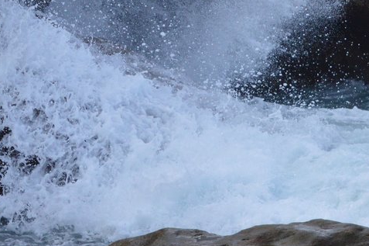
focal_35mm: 277
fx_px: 2833
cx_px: 188
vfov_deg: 4.9
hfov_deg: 7.5
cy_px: -102
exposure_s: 1/3200
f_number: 5.6
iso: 800
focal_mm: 55
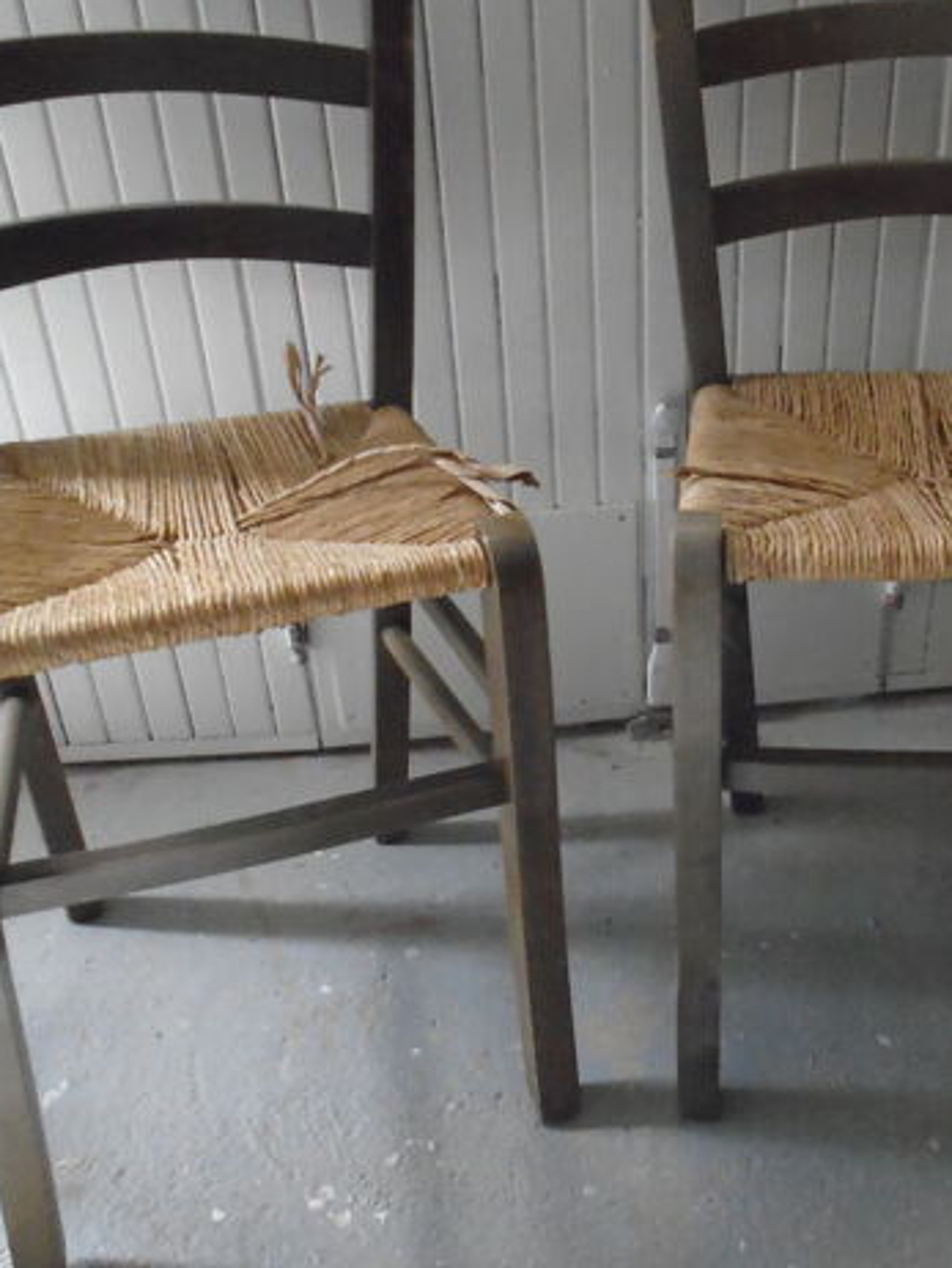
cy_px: 587
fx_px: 1319
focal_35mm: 36
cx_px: 634
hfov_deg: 39.2
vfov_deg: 51.3
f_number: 3.2
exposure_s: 1/125
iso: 800
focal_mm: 4.6
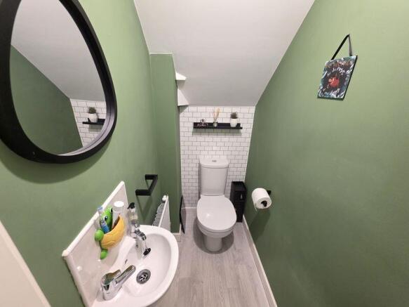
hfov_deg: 106.2
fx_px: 154
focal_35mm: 13
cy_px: 154
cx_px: 204
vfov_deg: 89.9
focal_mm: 2.2
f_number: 1.9
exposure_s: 1/50
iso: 400
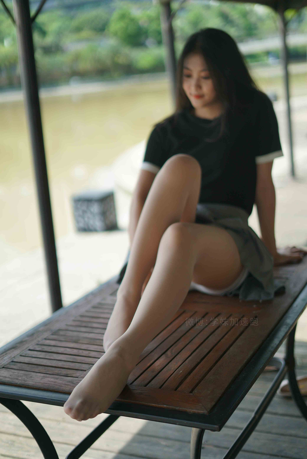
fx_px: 639
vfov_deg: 39.6
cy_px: 230
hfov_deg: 27.0
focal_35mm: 50
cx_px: 154
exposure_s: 1/2500
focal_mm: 50
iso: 200
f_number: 1.8
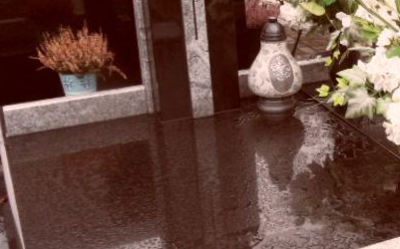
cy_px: 94
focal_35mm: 65
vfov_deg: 19.9
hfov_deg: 29.4
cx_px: 402
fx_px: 708
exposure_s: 1/180
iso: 80
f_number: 3.2
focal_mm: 3.9
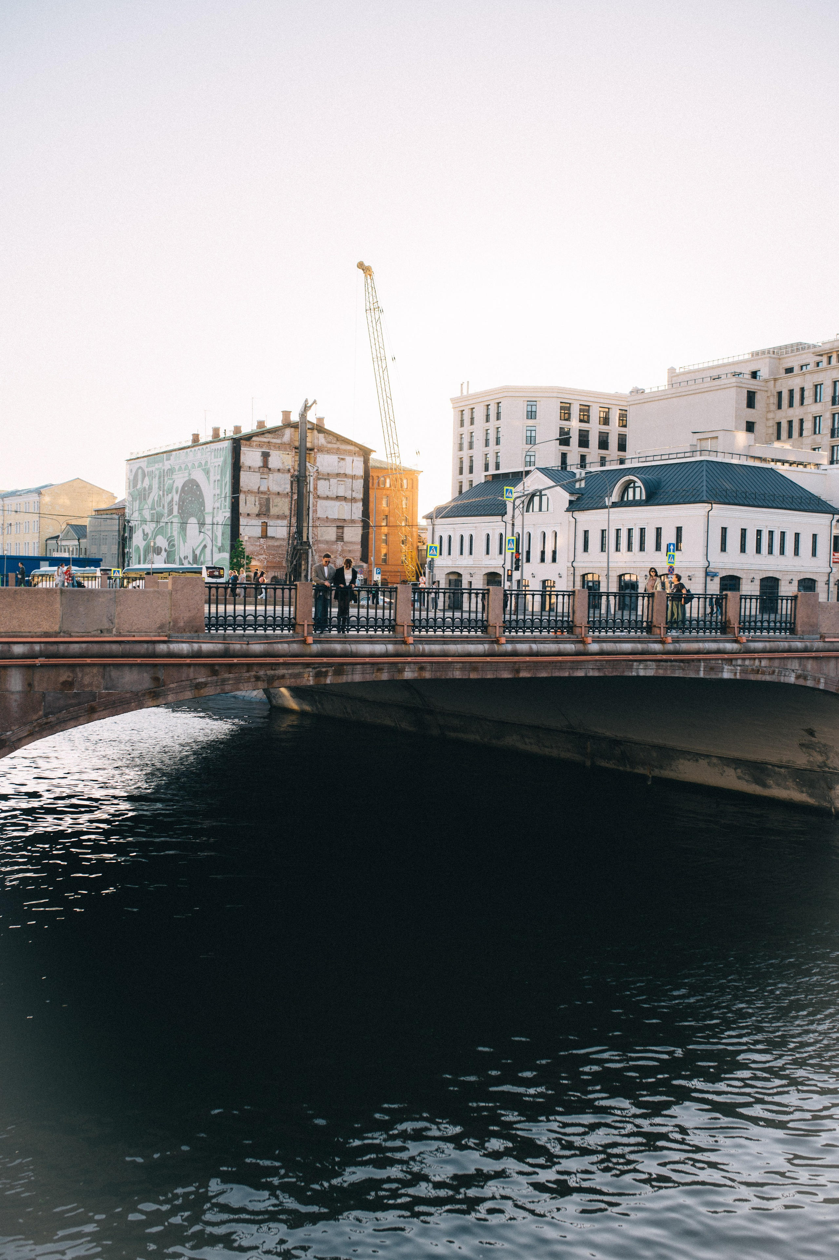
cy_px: 630
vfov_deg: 54.5
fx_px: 1225
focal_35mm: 35
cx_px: 420
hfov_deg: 37.8
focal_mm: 35
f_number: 4
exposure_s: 1/500
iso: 100
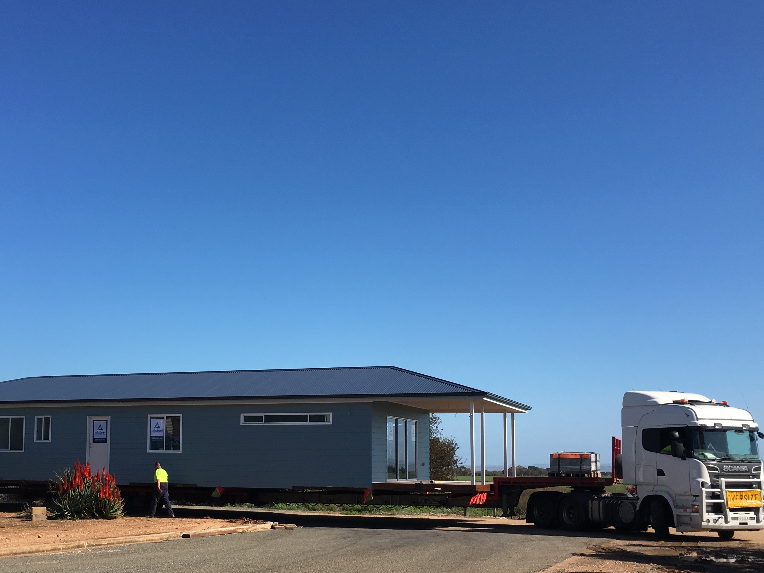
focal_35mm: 44
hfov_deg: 42.4
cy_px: 379
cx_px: 262
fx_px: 971
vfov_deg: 32.6
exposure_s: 1/1709
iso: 25
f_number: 2.2
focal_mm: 4.15
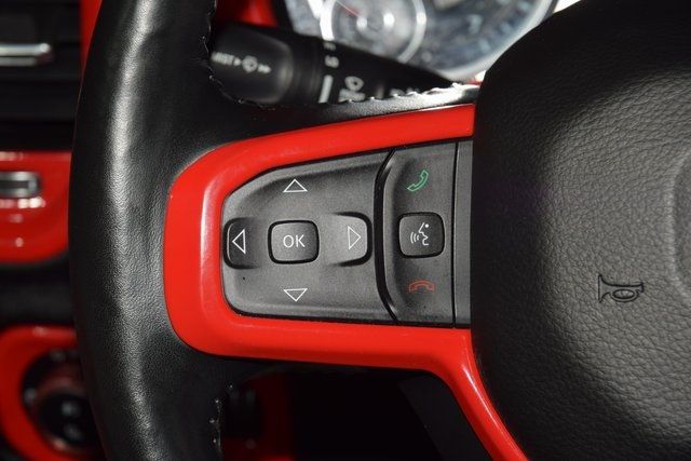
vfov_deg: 13.0
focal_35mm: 105
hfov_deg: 19.5
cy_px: 230
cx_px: 346
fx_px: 2016
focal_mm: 70
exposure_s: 1/125
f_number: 8
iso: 100
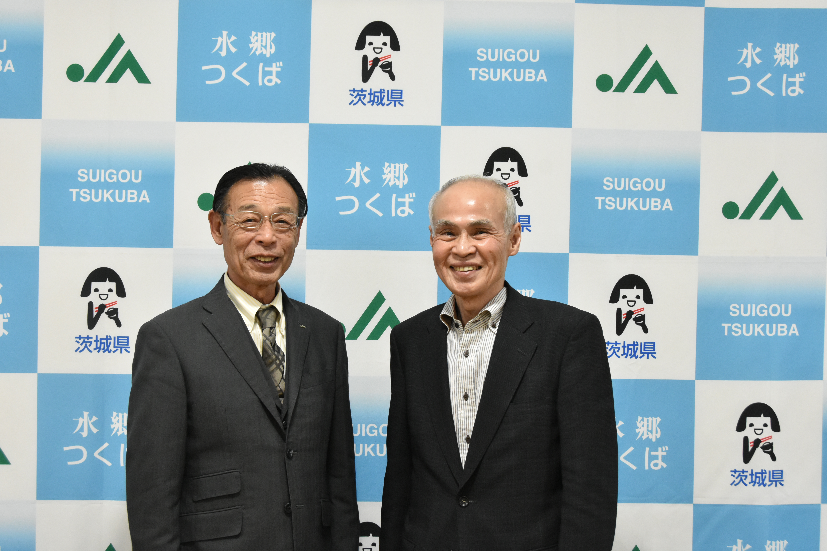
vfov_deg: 25.1
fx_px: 1240
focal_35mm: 54
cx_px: 414
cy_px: 276
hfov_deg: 36.9
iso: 3200
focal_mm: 36
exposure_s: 1/160
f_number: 6.3
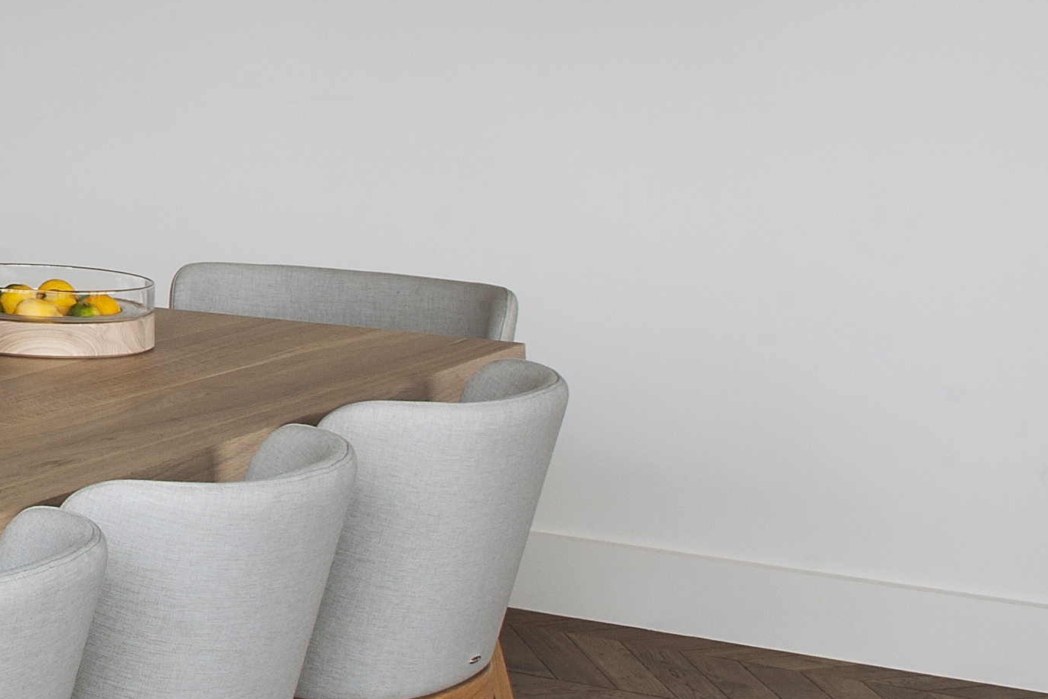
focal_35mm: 106
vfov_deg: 12.9
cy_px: 456
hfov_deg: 14.8
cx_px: -1208
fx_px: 3086
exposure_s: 1/1.25
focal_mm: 24
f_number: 13
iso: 100
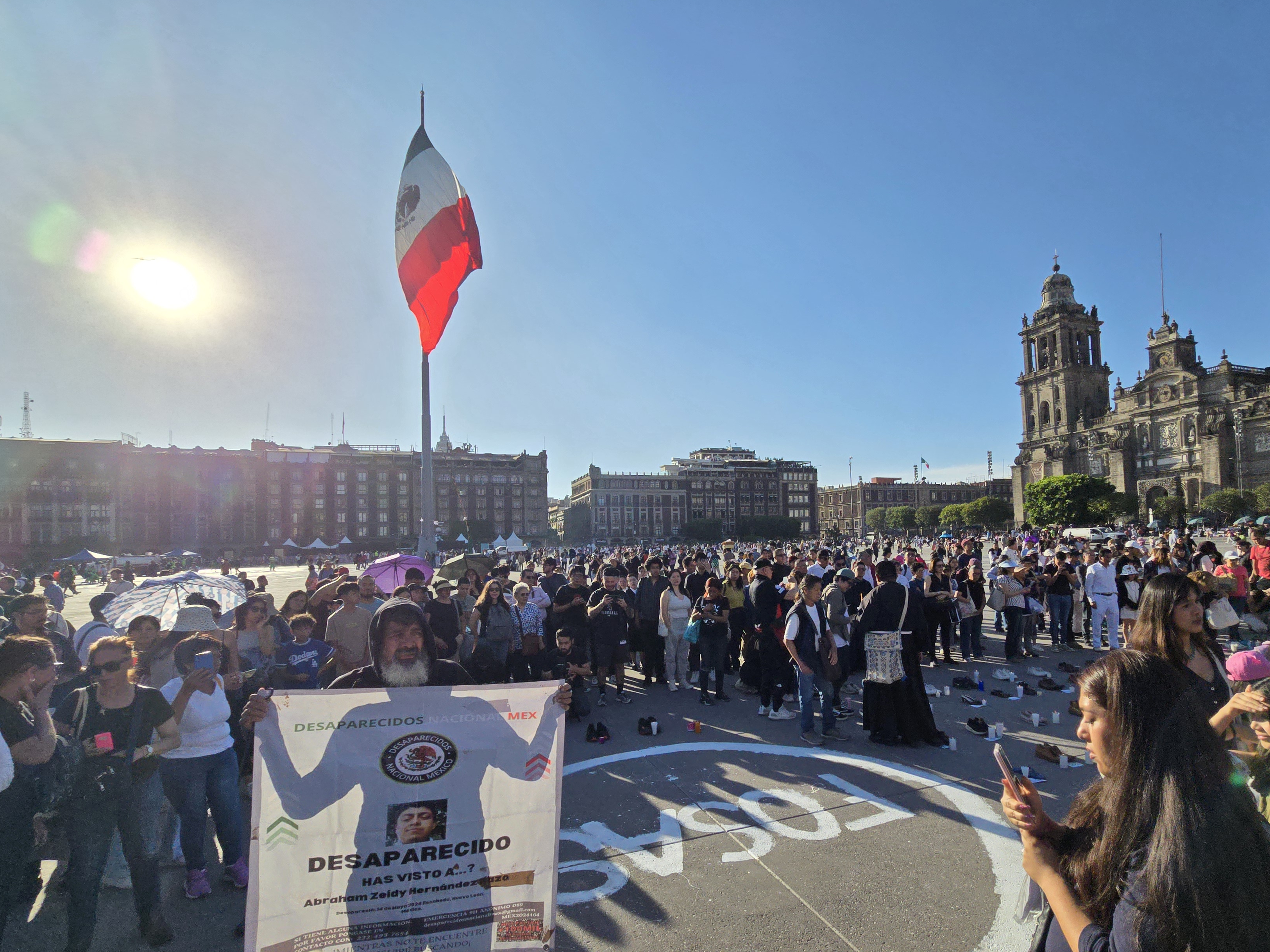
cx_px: 699
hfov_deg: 94.2
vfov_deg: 77.7
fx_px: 587
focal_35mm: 16
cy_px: 537
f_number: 2.2
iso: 50
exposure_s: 1/2417
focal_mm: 2.2
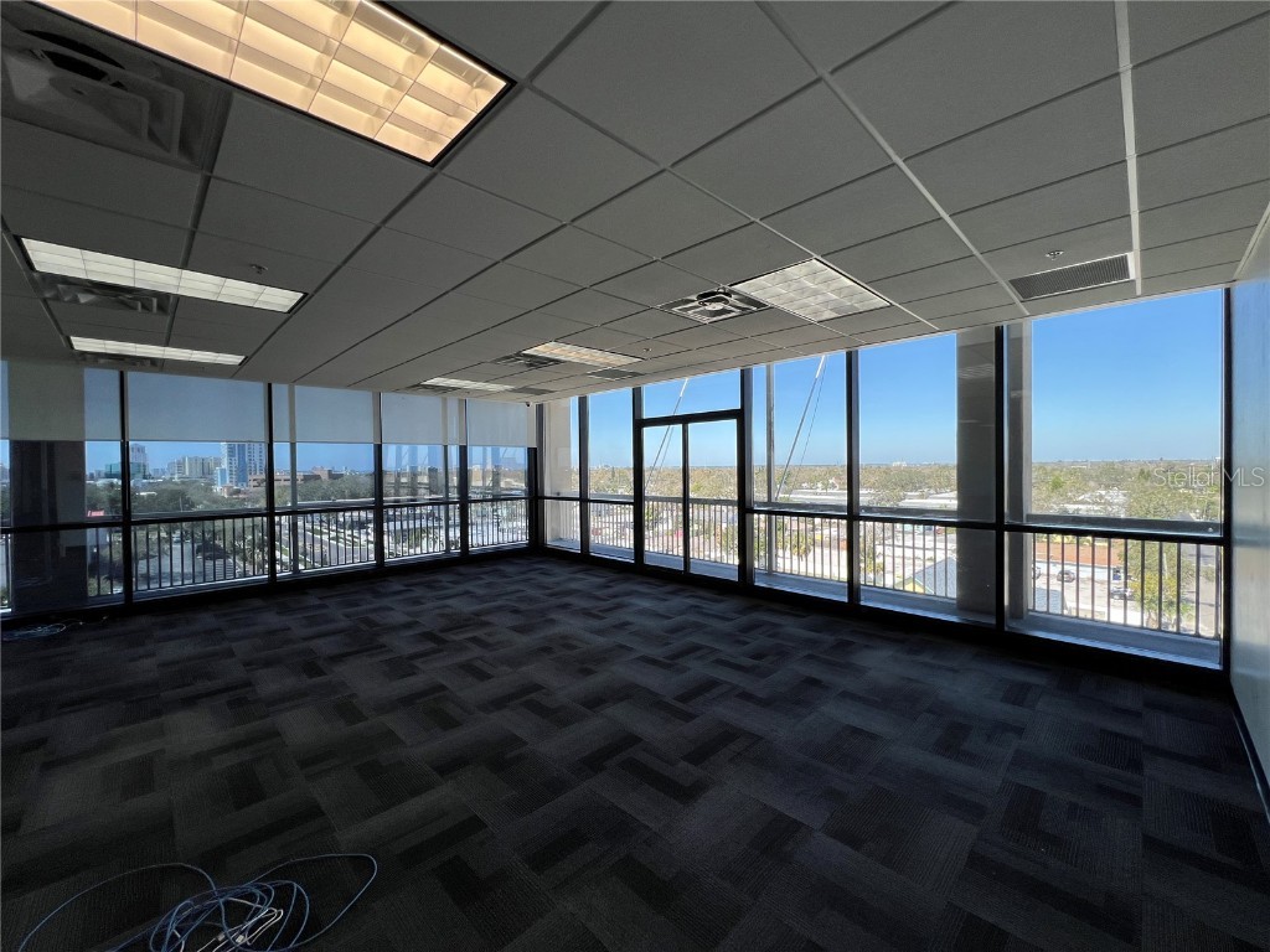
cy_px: 476
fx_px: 477
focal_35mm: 13
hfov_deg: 106.2
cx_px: 635
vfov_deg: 89.9
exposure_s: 1/282
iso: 32
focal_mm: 1.57
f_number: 1.8
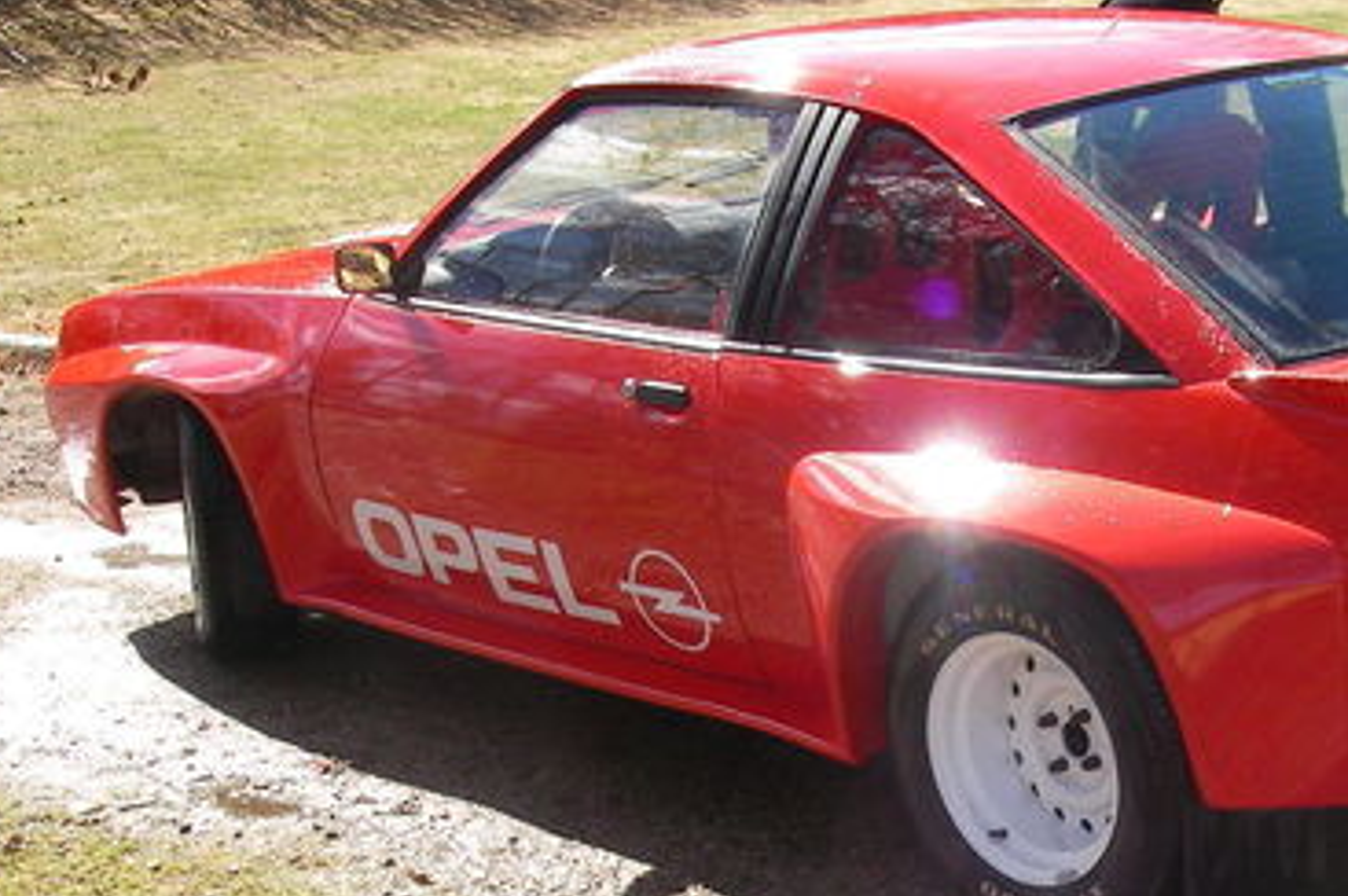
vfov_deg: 19.4
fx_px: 2581
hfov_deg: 28.8
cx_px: 1003
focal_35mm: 69
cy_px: 790
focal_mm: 6.3
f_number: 6.6
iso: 50
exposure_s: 1/120
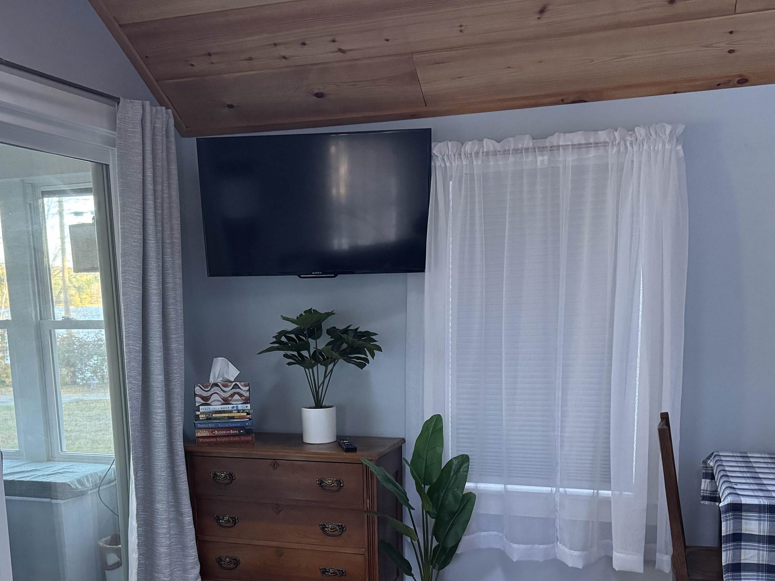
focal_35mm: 37
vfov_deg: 37.6
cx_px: 341
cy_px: 440
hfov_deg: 50.0
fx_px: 828
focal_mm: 6.76
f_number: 1.78
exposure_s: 1/60
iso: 800
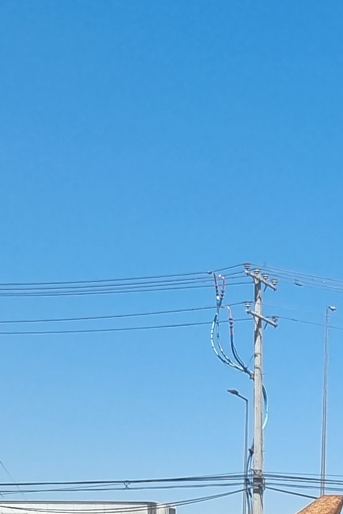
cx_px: 873
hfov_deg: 10.3
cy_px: 632
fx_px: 1601
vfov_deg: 17.3
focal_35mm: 112
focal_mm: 5.4
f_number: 1.8
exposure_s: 1/2232
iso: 50
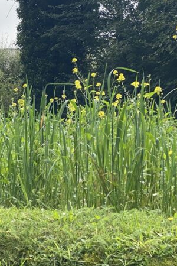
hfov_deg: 10.6
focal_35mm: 123
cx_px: -123
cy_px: 175
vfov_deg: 16.6
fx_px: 907
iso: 20
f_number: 2
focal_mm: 6
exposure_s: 1/749
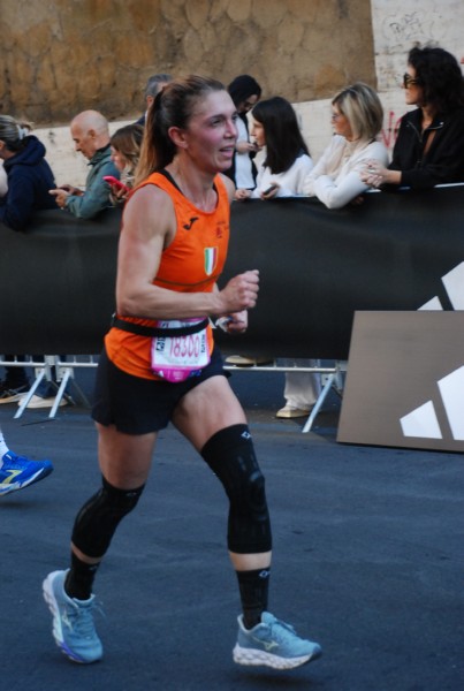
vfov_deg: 20.6
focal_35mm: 99
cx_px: 232
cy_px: 346
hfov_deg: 13.9
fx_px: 1904
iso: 1000
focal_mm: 66
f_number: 5.3
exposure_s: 1/400
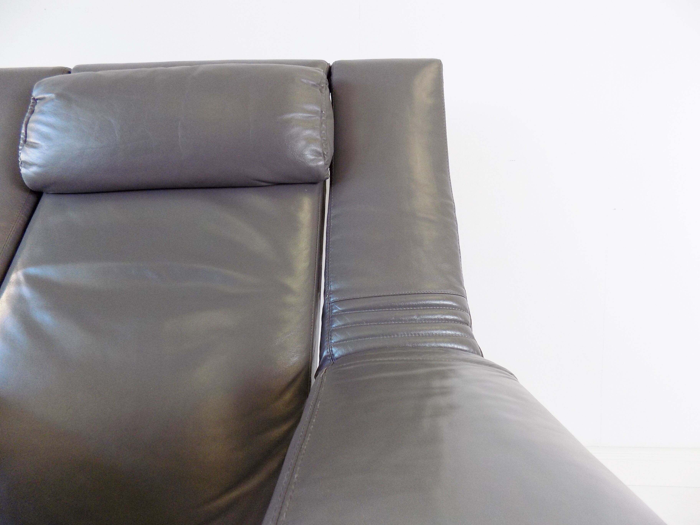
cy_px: 262
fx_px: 465
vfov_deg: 58.9
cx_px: 350
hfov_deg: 73.9
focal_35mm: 23
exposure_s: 1/30
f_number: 3.1
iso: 140
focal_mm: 4
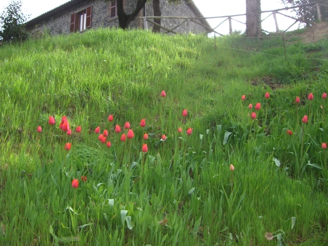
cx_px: 164
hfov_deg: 49.0
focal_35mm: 38
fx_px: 360
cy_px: 123
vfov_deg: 37.7
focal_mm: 6.2
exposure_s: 1/400
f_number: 2.7
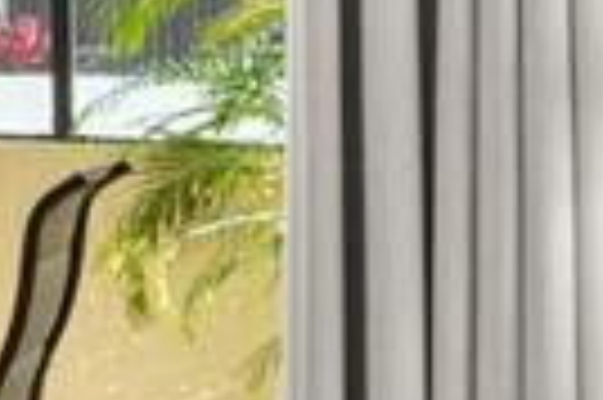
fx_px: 1924
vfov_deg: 11.7
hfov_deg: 11.5
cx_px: -1152
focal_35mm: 115
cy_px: -22
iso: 100
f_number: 7.1
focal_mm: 10
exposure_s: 1
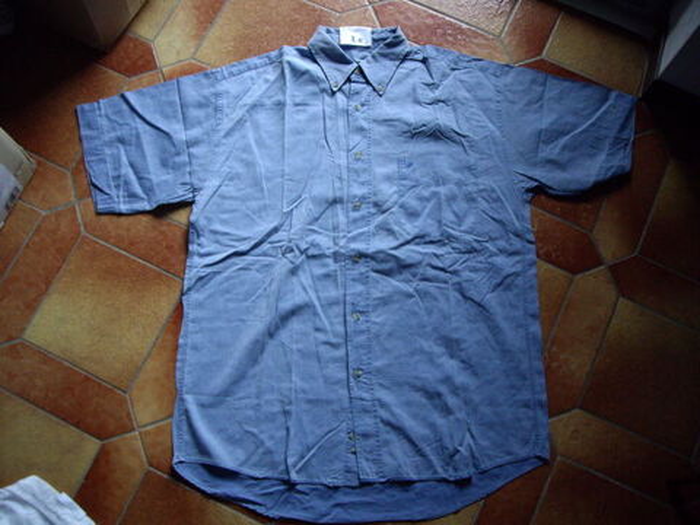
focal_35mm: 38
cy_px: 262
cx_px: 350
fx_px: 768
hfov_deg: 49.0
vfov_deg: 37.7
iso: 200
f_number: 2.7
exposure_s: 1/20
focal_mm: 6.2
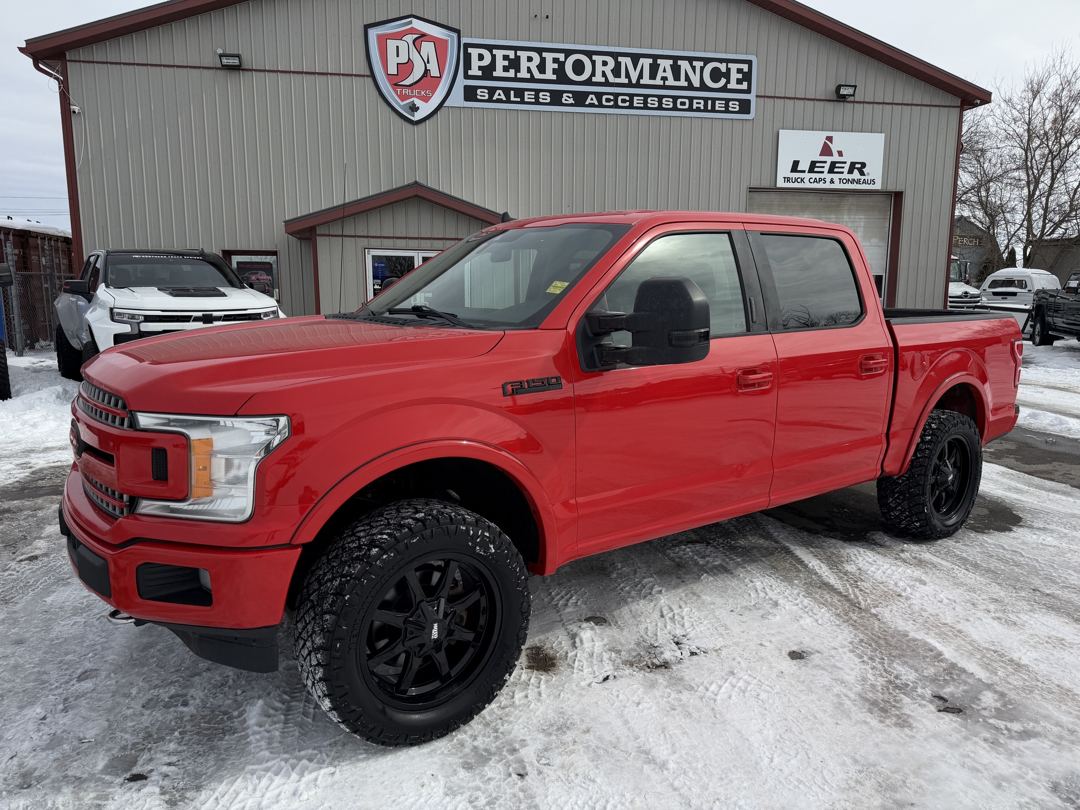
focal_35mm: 24
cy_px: 405
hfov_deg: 71.6
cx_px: 540
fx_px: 749
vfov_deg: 56.8
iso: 80
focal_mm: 6.76
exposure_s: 1/11905
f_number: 1.78
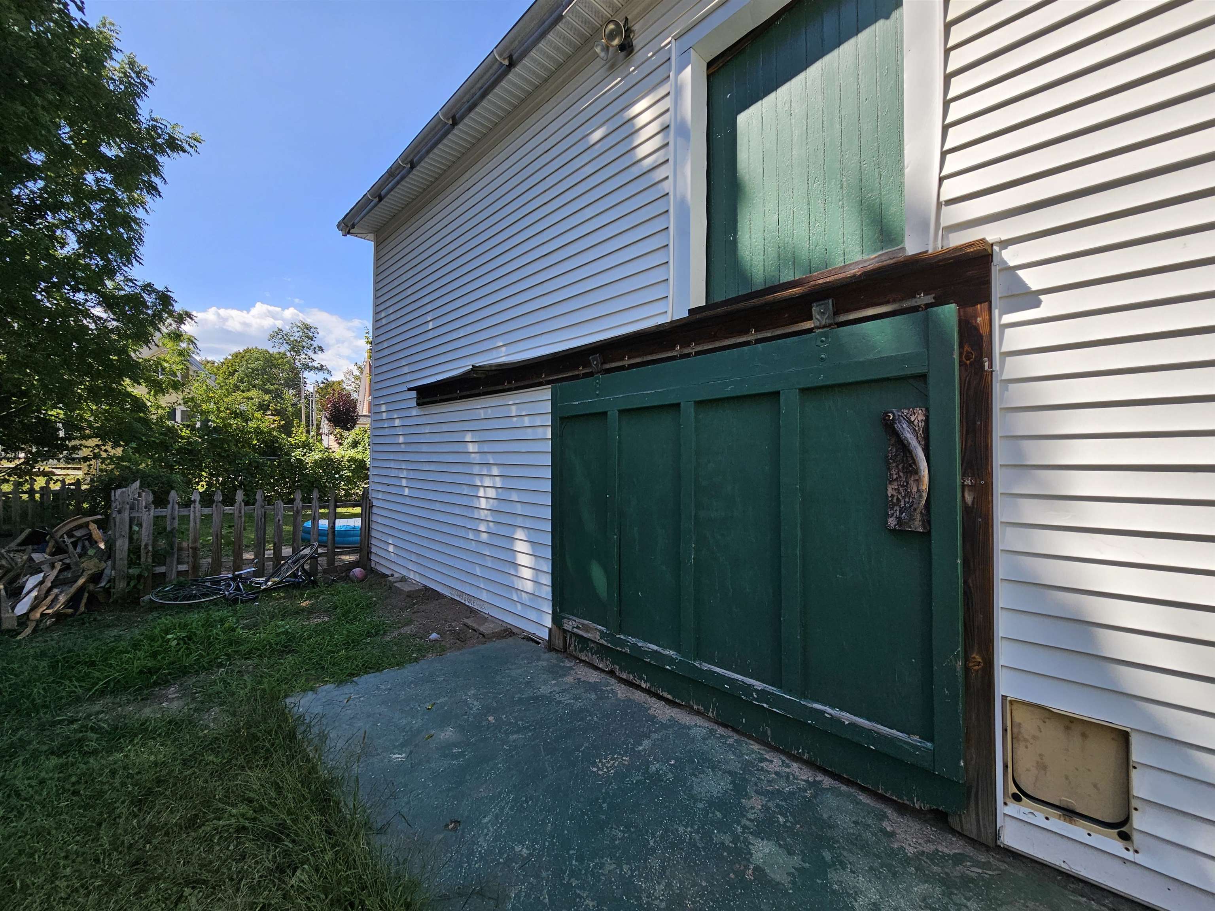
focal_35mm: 13
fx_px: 456
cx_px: 608
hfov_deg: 106.2
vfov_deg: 89.9
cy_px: 456
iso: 50
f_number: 2.2
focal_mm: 2.2
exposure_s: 1/1262
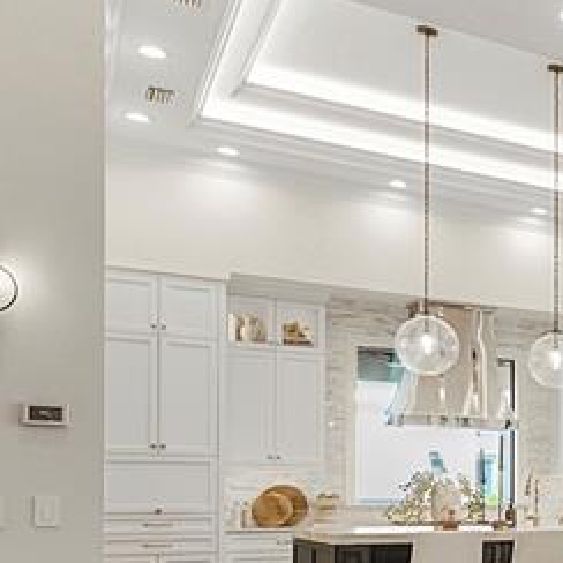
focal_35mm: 53
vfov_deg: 31.0
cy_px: 473
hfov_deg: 23.1
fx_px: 979
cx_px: 923
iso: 100
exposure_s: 1/8
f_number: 8
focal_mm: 14.9
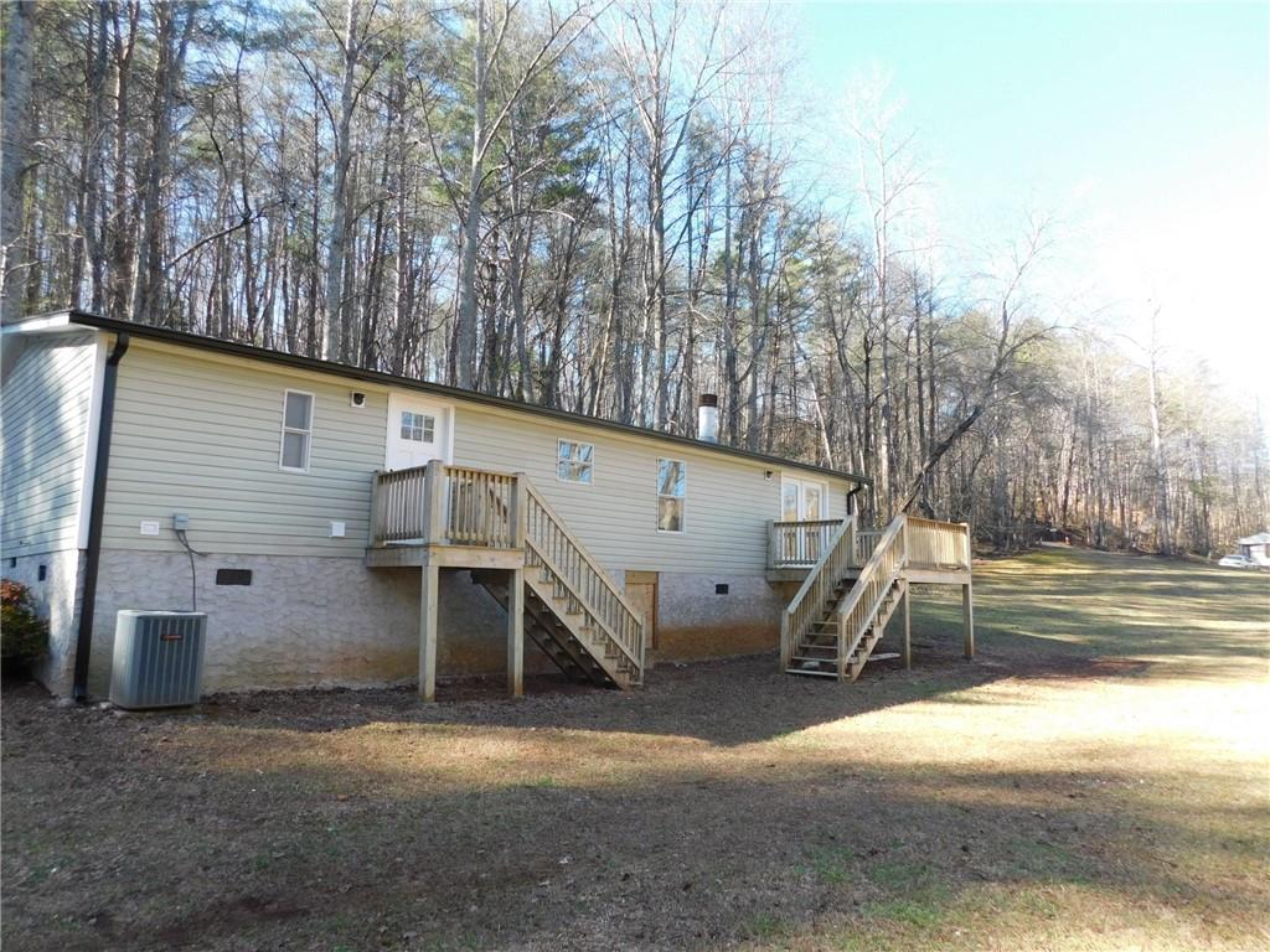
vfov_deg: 58.9
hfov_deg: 73.9
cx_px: 635
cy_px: 476
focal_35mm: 23
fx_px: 844
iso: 125
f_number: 3
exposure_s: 1/200
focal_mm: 4
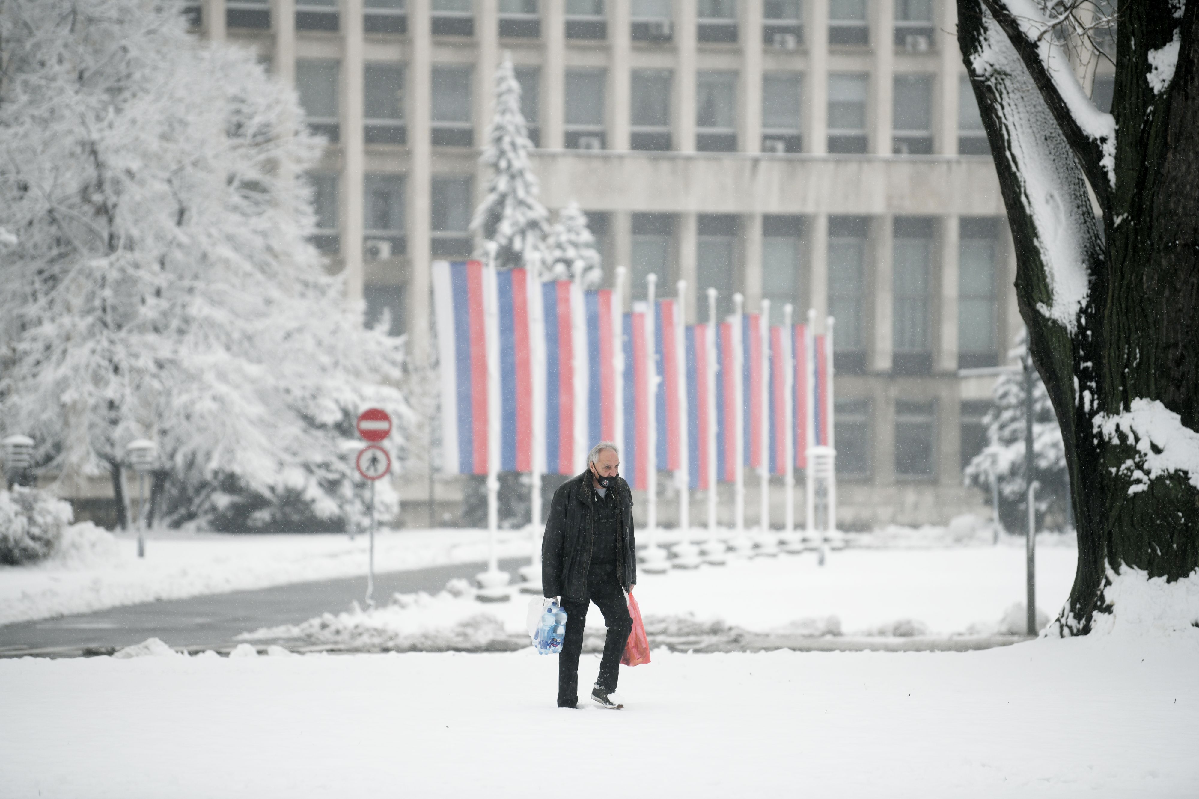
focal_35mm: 180
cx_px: 600
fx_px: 5994
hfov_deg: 11.4
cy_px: 400
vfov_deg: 7.6
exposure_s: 1/2000
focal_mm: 180
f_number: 2.8
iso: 250
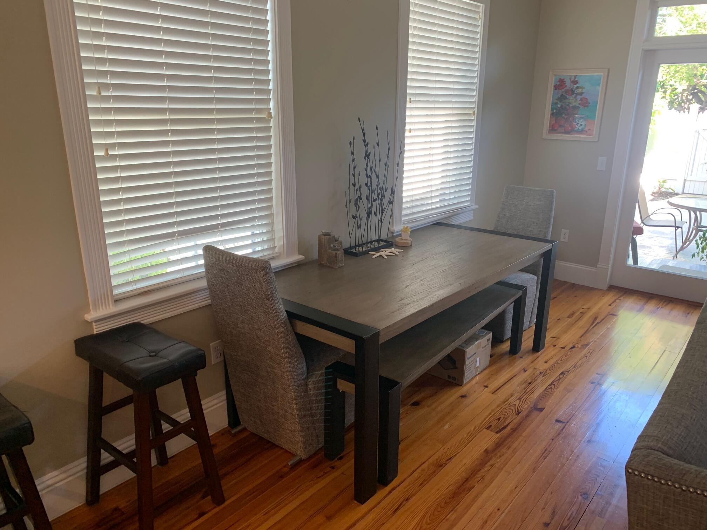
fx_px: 531
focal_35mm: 26
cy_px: 265
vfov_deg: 53.1
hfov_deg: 67.3
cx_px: 354
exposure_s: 1/60
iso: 100
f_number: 1.8
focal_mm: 4.25
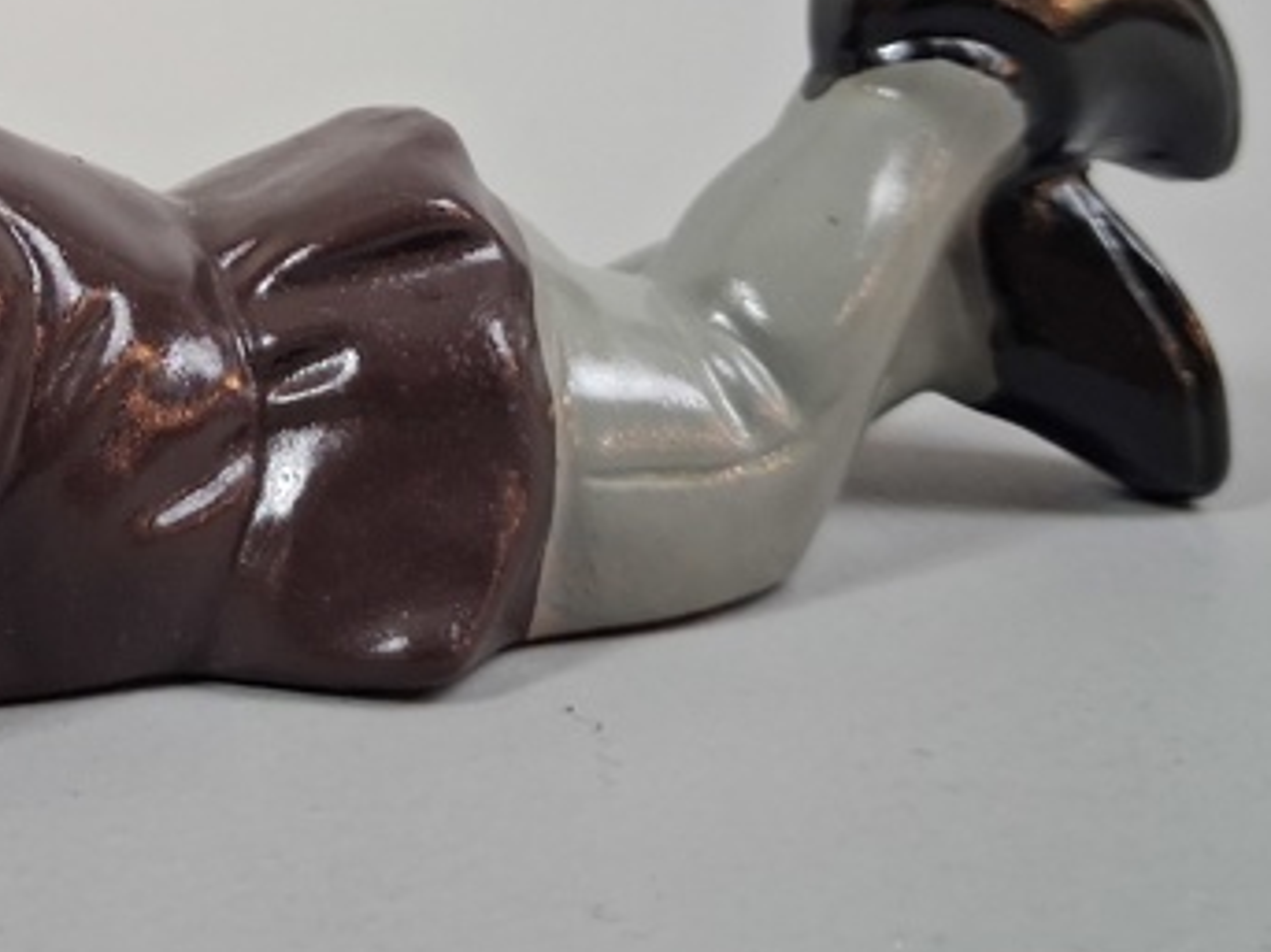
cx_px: 93
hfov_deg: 29.3
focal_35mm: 63
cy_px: 44
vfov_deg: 22.5
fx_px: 2312
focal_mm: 4
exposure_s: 1/50
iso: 400
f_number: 1.8
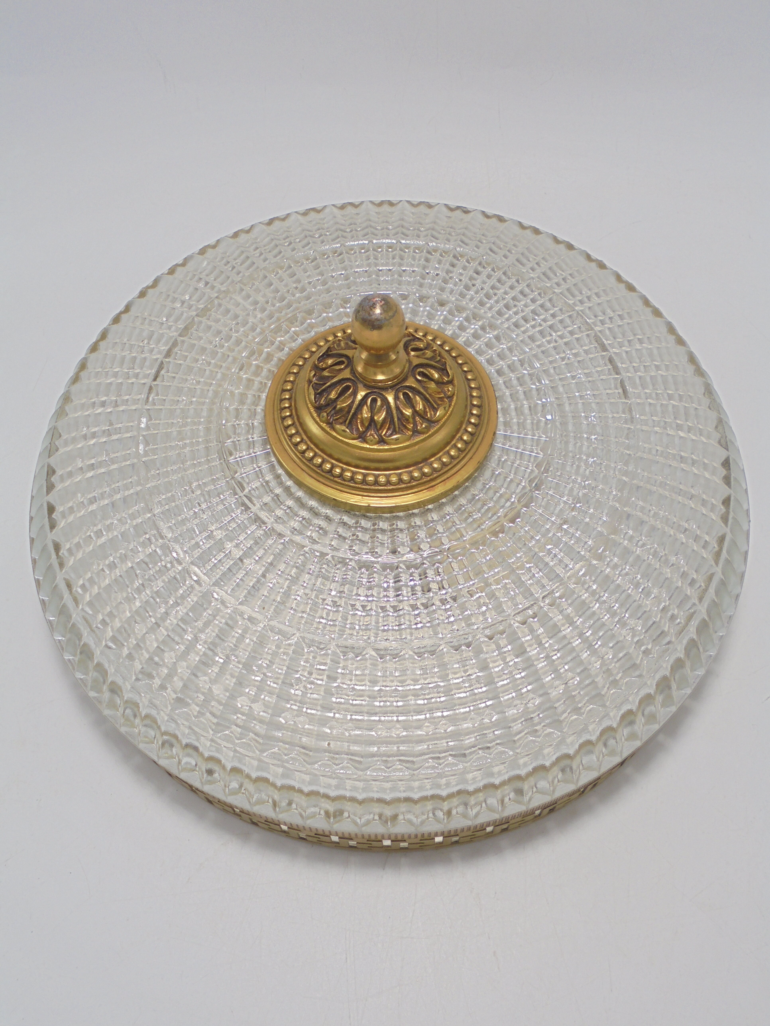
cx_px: 385
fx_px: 1008
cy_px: 513
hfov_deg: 41.8
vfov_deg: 54.0
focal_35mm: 34
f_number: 4
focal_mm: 6.1
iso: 100
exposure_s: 1/80
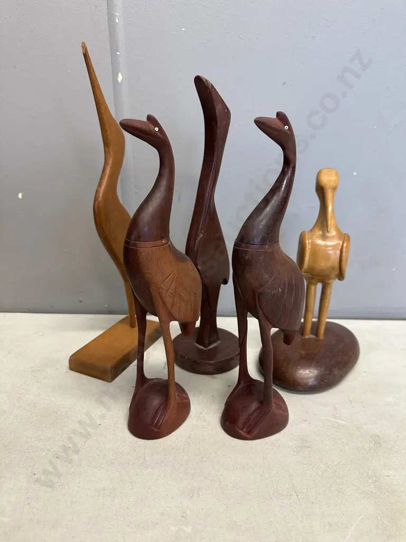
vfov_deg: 71.6
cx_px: 203
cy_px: 271
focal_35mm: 24
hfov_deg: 56.8
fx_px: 375
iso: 200
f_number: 1.78
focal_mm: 6.86
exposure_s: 1/100
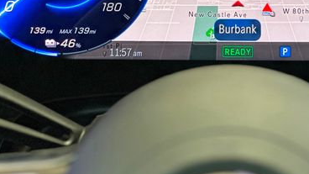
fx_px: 1196
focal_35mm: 146
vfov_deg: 8.3
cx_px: 240
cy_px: 3
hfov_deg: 14.6
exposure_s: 1/27
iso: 400
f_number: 2.8
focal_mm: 9
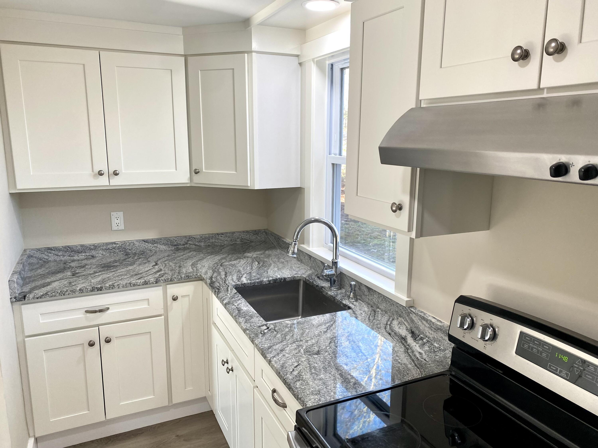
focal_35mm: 26
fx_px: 449
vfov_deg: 53.1
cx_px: 299
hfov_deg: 67.3
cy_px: 224
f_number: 1.8
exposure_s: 1/120
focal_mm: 4.25
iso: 80
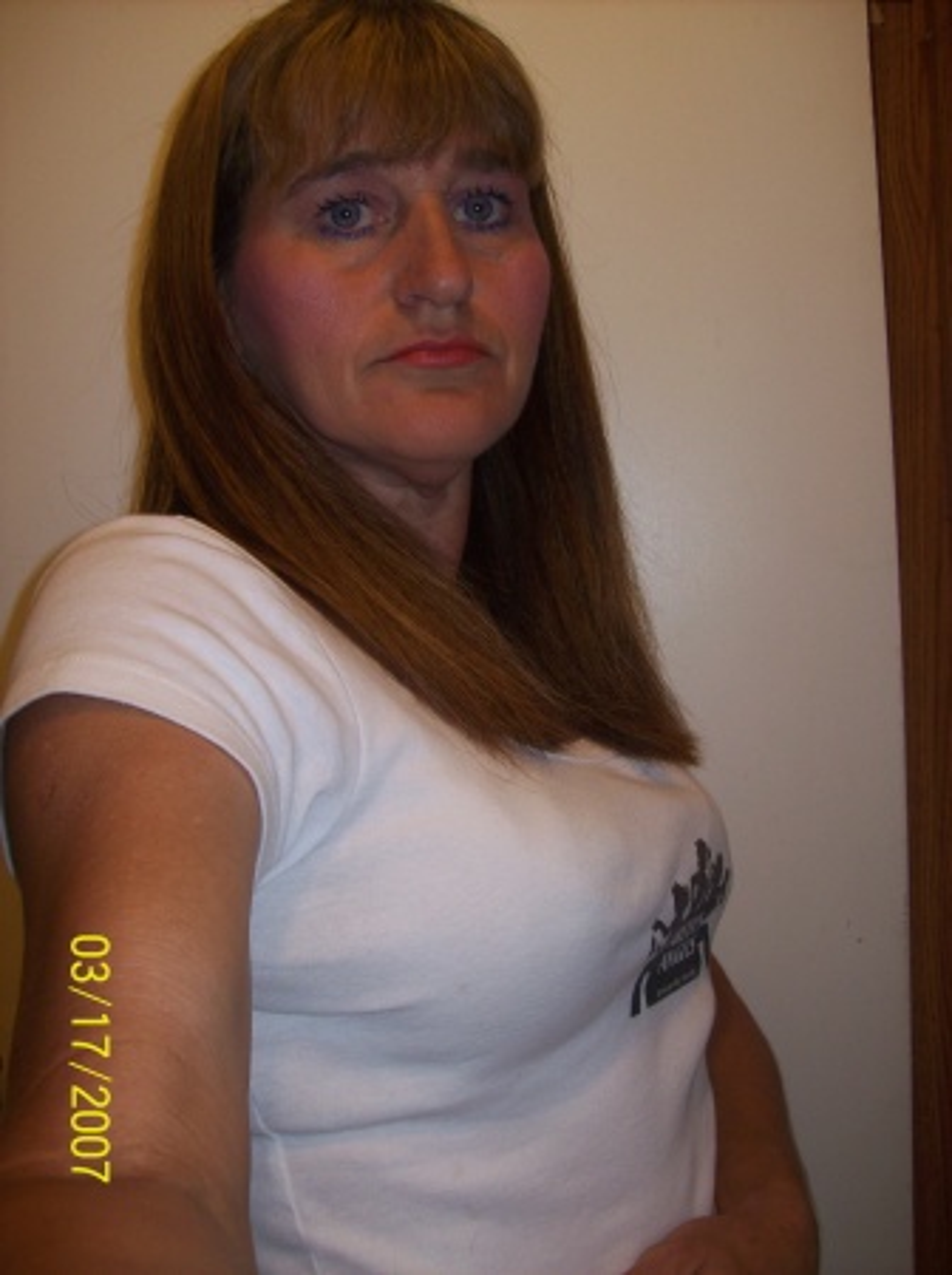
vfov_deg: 51.4
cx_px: 476
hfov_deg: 39.6
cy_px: 638
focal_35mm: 36
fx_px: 1324
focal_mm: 6
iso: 80
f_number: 2.7
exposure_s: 1/64
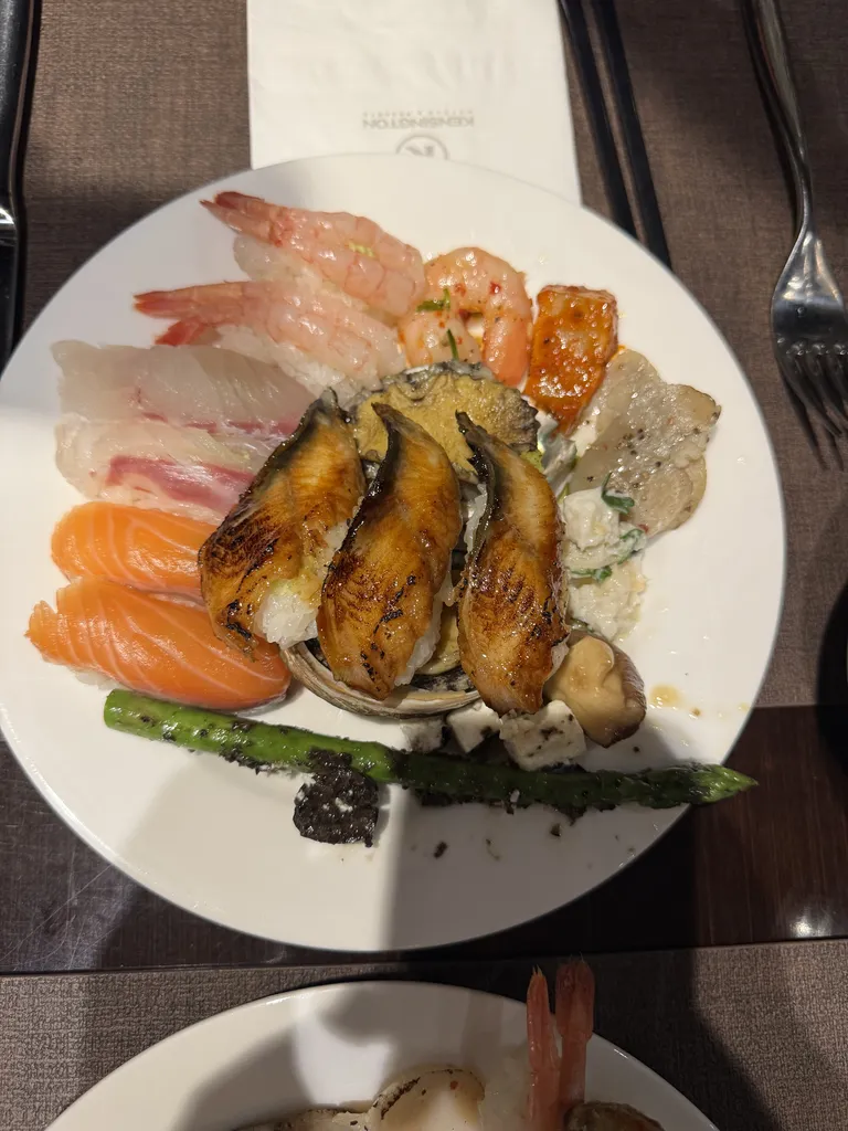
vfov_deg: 71.6
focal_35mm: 24
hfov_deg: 56.8
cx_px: 424
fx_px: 784
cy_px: 566
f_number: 1.78
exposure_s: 1/120
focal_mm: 6.76
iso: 160
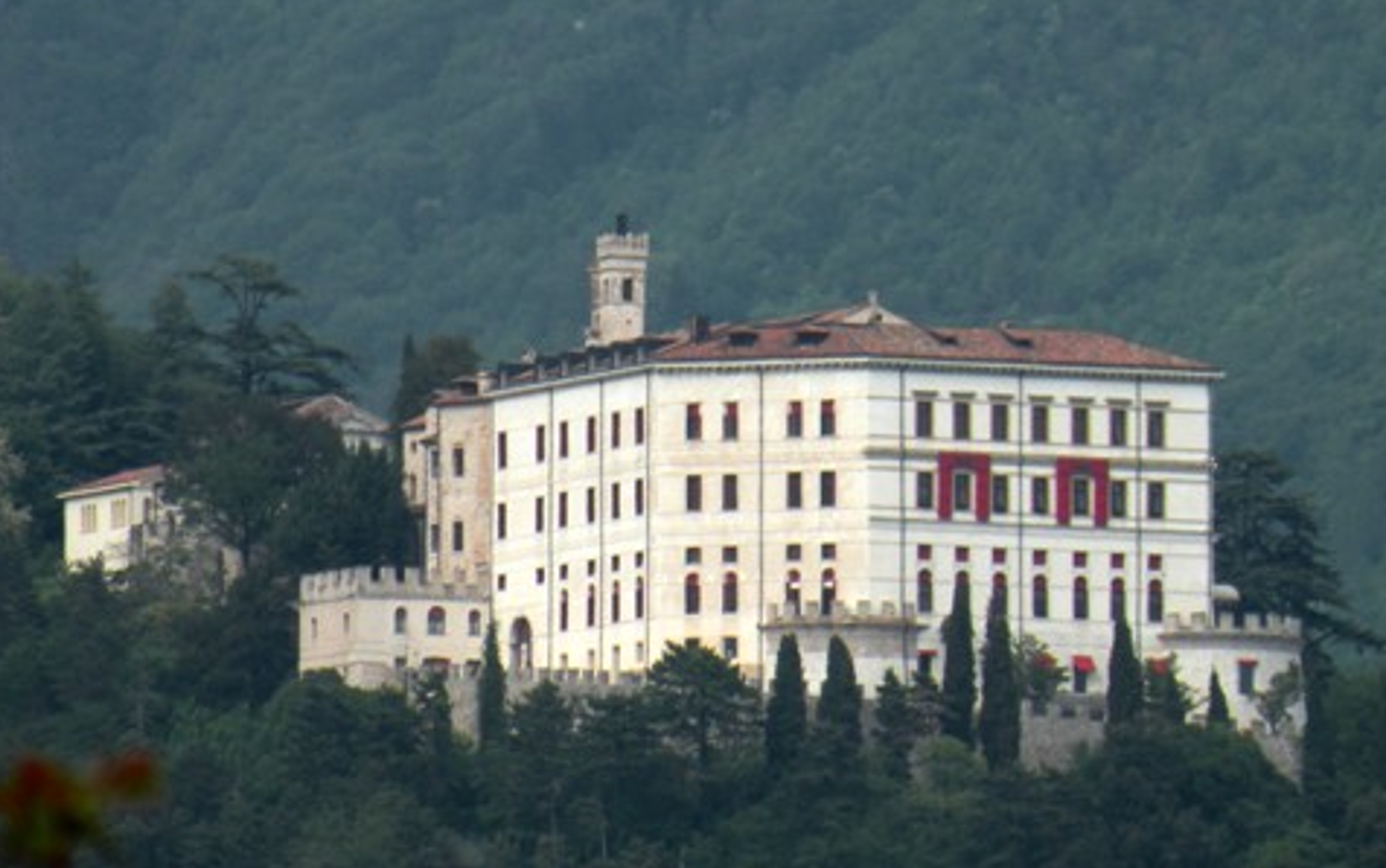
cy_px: 456
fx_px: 29817
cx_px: 699
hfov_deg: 2.7
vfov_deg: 1.7
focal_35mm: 789
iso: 64
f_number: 5
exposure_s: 1/294
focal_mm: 84.2
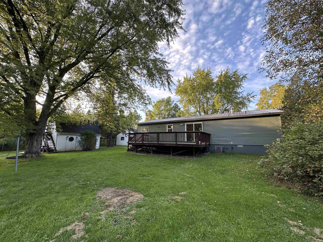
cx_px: 162
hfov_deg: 102.1
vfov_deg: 85.7
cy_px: 121
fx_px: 131
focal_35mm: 14
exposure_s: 1/120
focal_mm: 2.22
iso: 40
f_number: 2.2
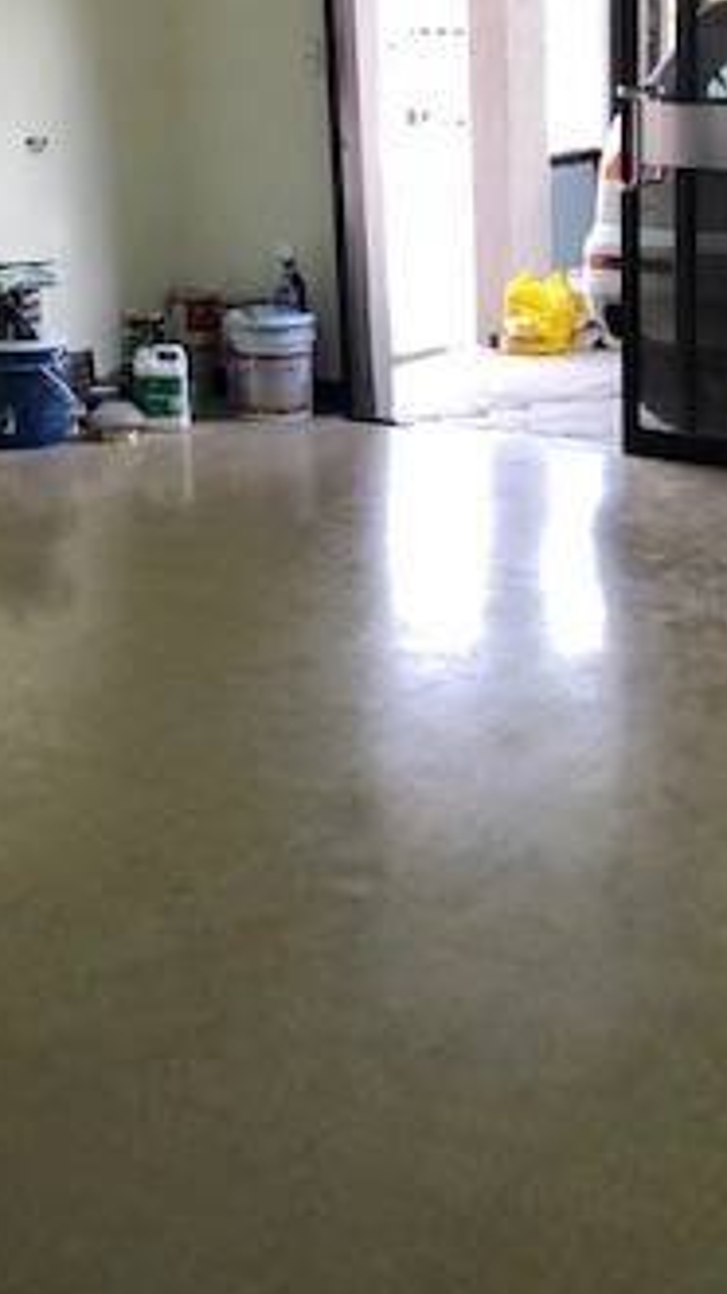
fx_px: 2024
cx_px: 664
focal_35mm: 59
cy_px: 559
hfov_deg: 19.9
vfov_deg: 35.4
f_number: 1.8
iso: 25
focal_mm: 3.99
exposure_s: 1/30
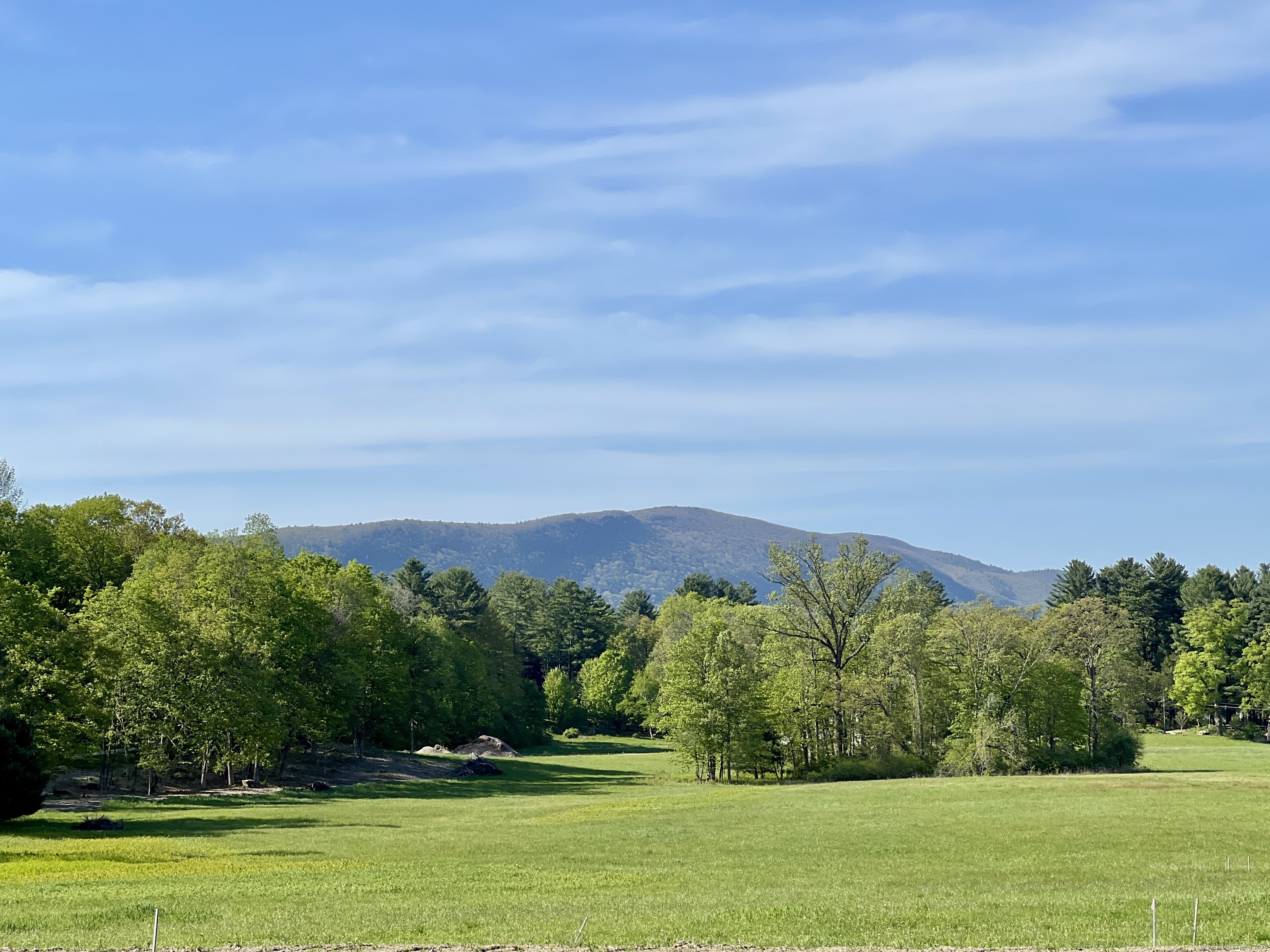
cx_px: 635
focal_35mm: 77
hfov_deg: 25.3
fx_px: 2825
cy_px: 476
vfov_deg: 19.1
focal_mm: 9
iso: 32
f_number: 2.8
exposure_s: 1/1043
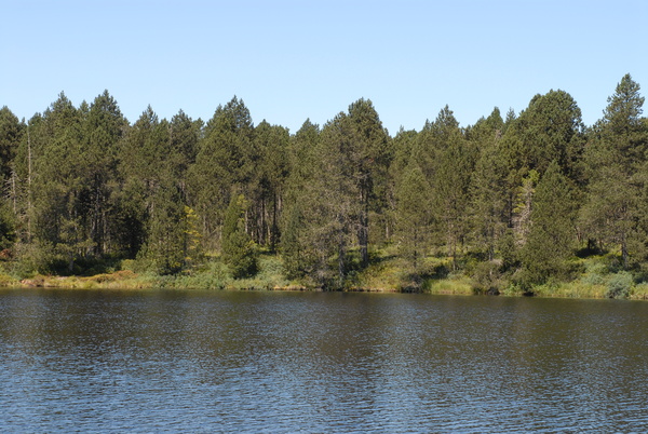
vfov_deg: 15.2
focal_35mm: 90
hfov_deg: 22.6
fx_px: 1622
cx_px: 324
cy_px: 217
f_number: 8
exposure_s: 1/200
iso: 200
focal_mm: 60
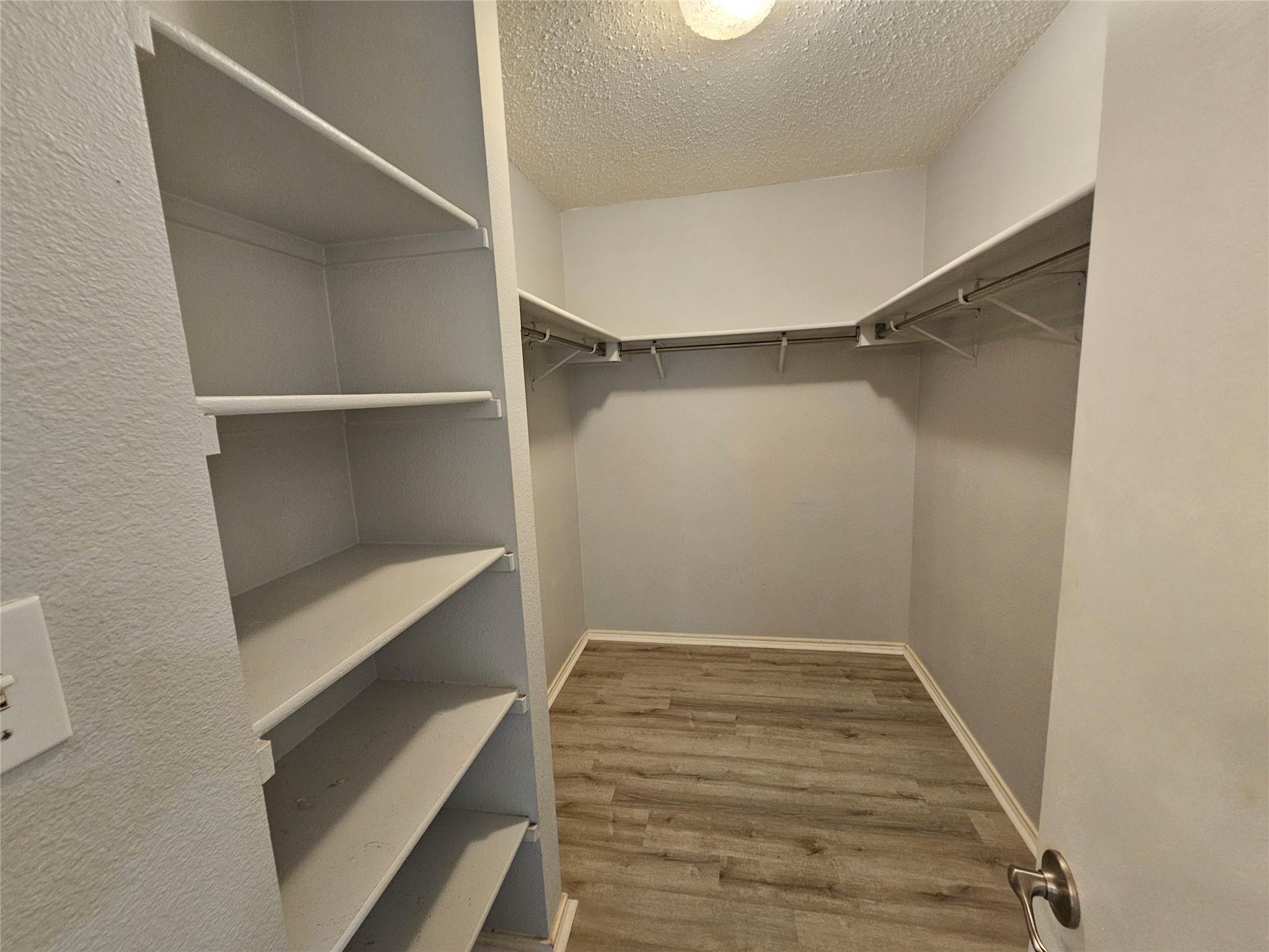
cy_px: 476
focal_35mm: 13
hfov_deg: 106.2
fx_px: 477
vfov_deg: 89.9
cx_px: 634
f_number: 2.2
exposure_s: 1/30
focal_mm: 2.2
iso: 320
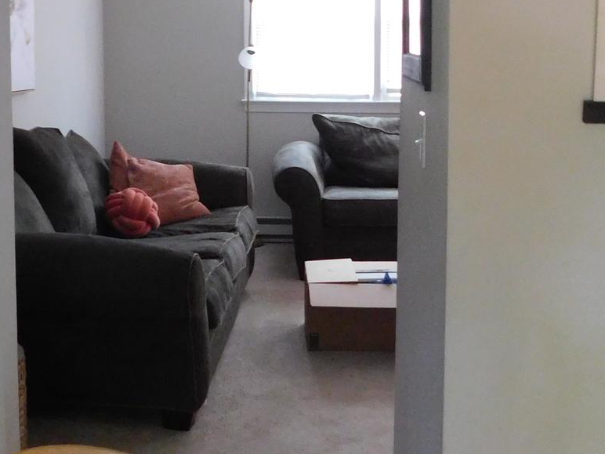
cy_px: 133
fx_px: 1066
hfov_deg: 31.5
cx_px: 218
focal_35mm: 61
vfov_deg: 23.9
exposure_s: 1/8
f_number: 3
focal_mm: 4
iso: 450
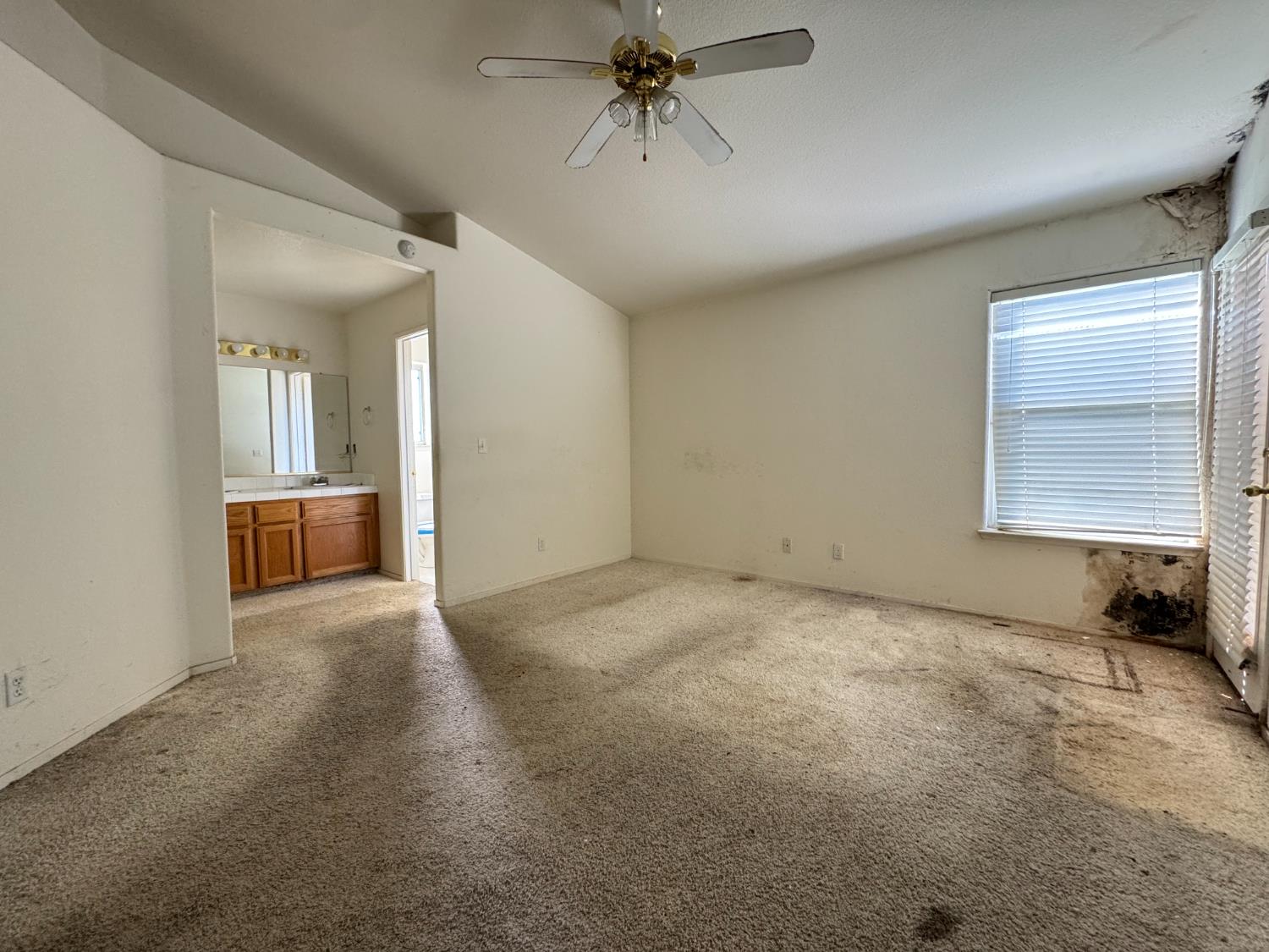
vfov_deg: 85.7
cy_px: 476
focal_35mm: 14
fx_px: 513
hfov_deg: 102.1
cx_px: 634
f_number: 2.2
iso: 250
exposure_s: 1/99
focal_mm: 2.22
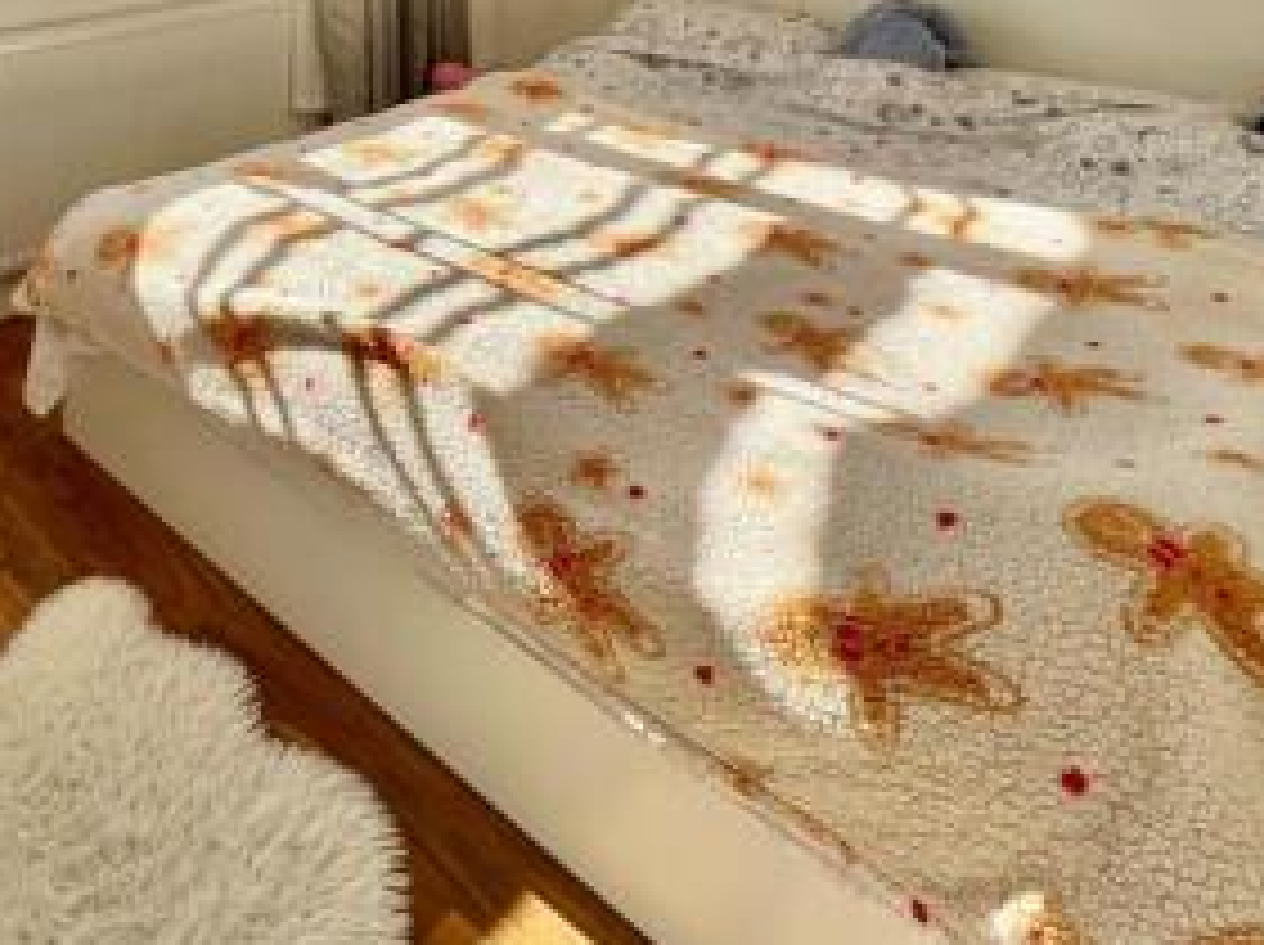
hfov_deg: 62.6
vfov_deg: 44.6
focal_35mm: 27
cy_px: 29
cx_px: 358
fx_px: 985
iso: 32
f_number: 1.8
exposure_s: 1/758
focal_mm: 1.57
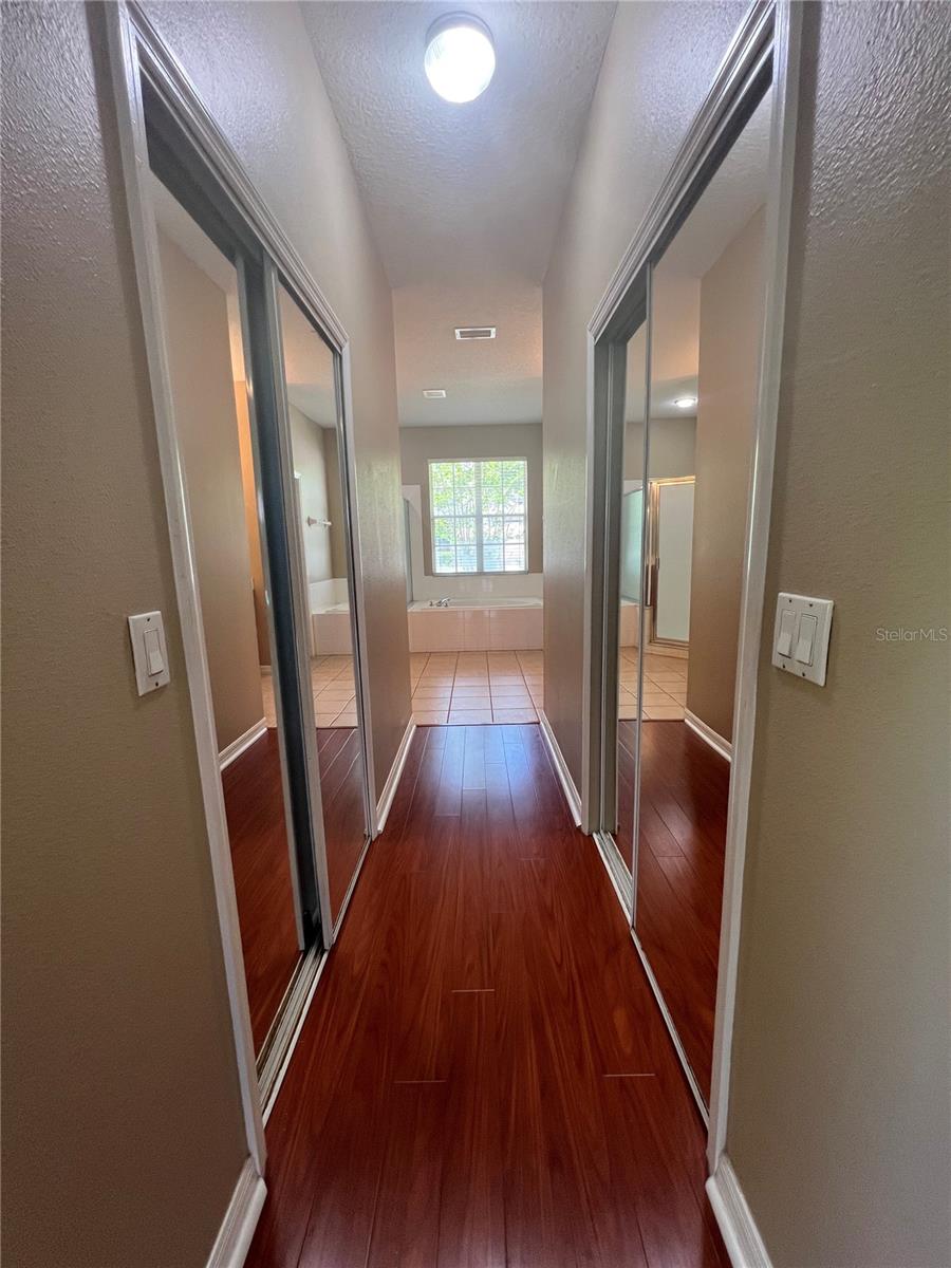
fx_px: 476
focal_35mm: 13
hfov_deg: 89.9
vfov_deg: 106.2
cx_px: 476
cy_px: 634
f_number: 1.8
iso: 200
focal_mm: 1.57
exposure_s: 1/120
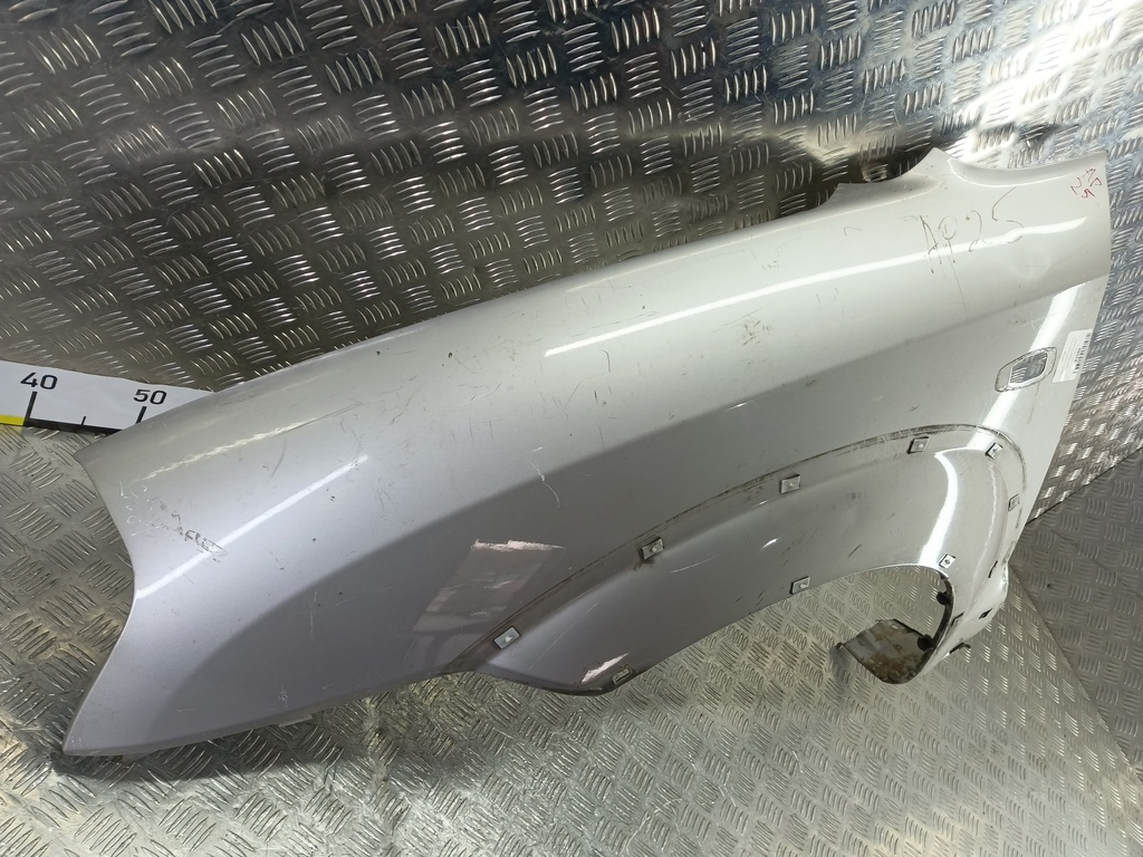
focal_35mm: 23
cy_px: 428
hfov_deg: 73.9
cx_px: 572
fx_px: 759
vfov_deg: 58.9
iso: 88
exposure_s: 1/50
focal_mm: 4.11
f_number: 1.6
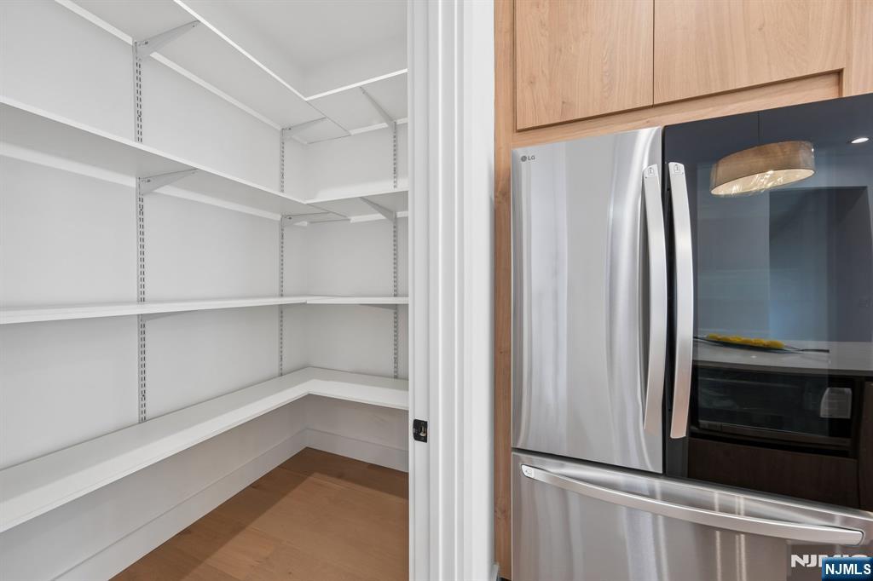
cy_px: 290
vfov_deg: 90.0
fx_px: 291
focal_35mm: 12
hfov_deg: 112.6
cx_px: 436
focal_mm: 8
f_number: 8
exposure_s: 1/5
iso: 125
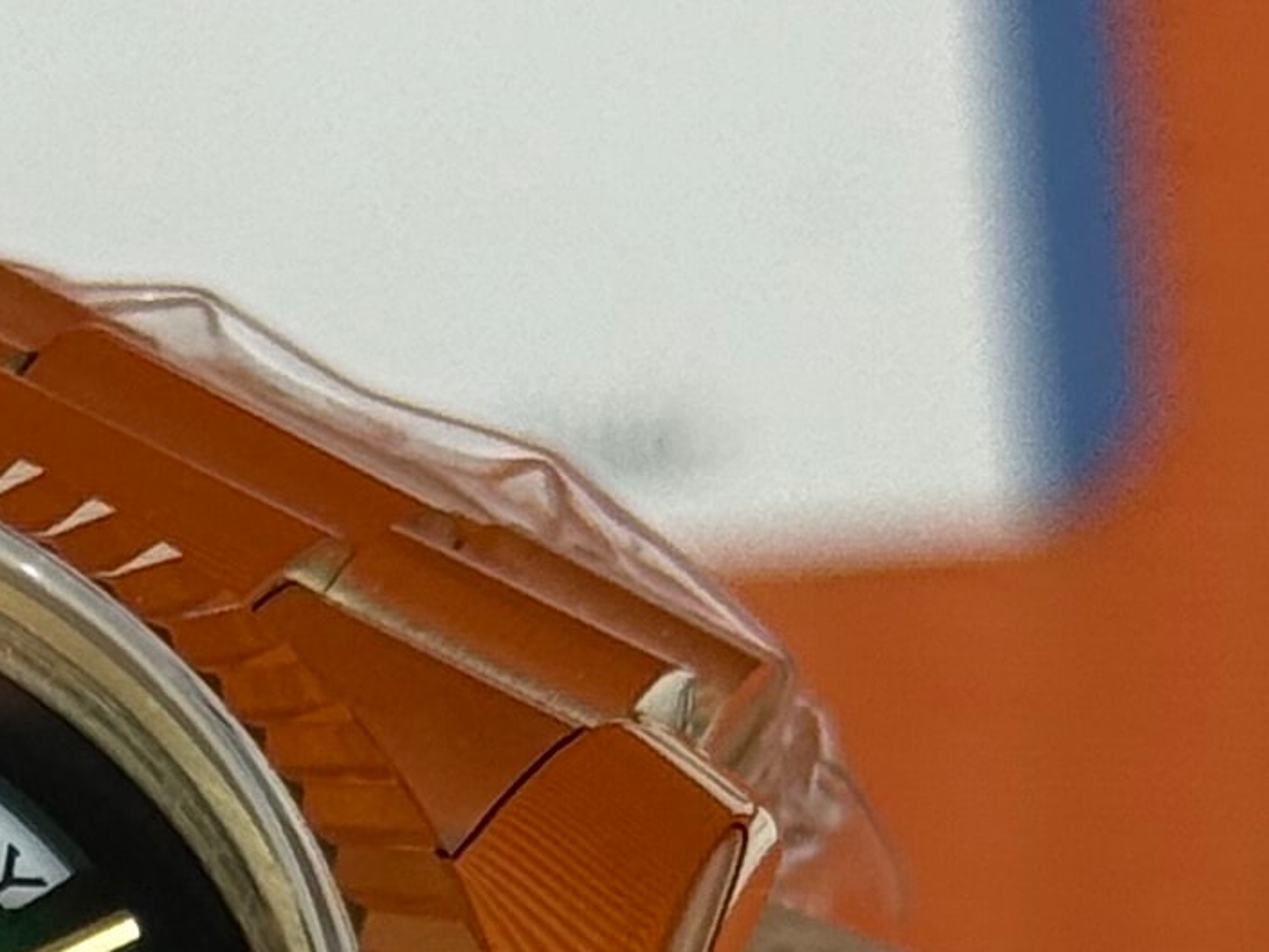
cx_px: -438
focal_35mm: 275
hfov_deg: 7.1
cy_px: 1341
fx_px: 10081
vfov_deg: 5.4
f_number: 1.78
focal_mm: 6.76
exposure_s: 1/733
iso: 64
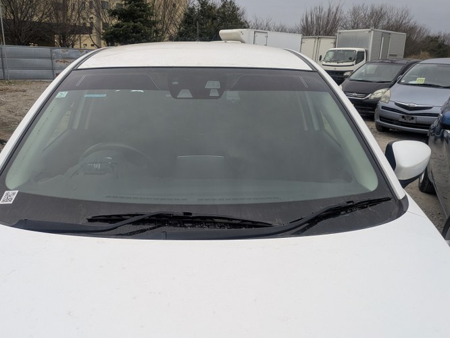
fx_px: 390
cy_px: 168
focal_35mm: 30
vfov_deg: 46.8
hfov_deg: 59.8
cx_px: 204
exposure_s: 1/370
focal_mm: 5.43
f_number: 1.89
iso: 143
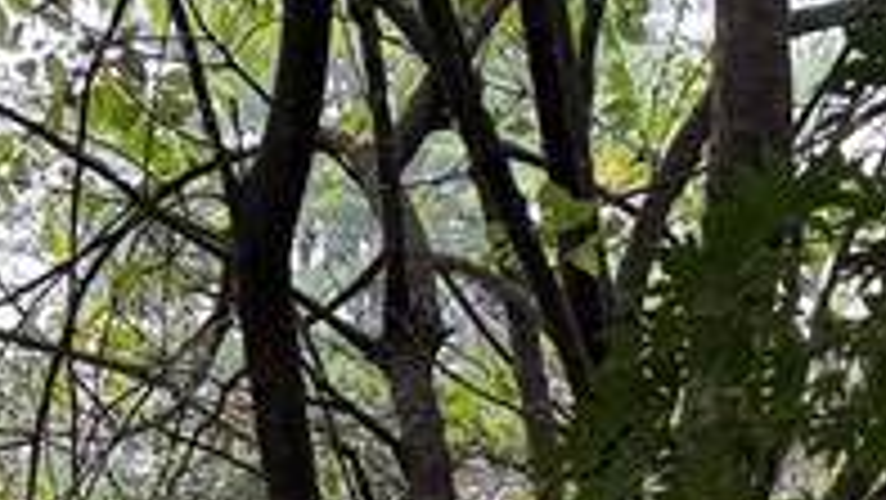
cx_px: 917
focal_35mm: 170
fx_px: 3995
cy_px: 2005
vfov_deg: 6.0
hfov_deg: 12.5
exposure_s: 1/284
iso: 64
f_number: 1.78
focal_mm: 6.76
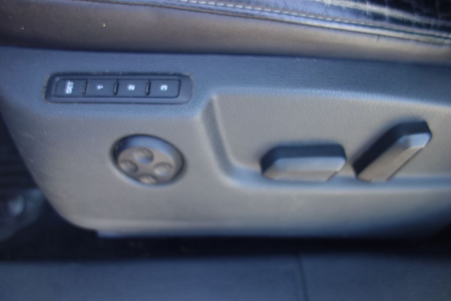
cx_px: 226
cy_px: 150
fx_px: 351
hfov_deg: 65.5
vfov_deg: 46.4
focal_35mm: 28
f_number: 1.8
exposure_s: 1/60
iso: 125
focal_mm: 10.4
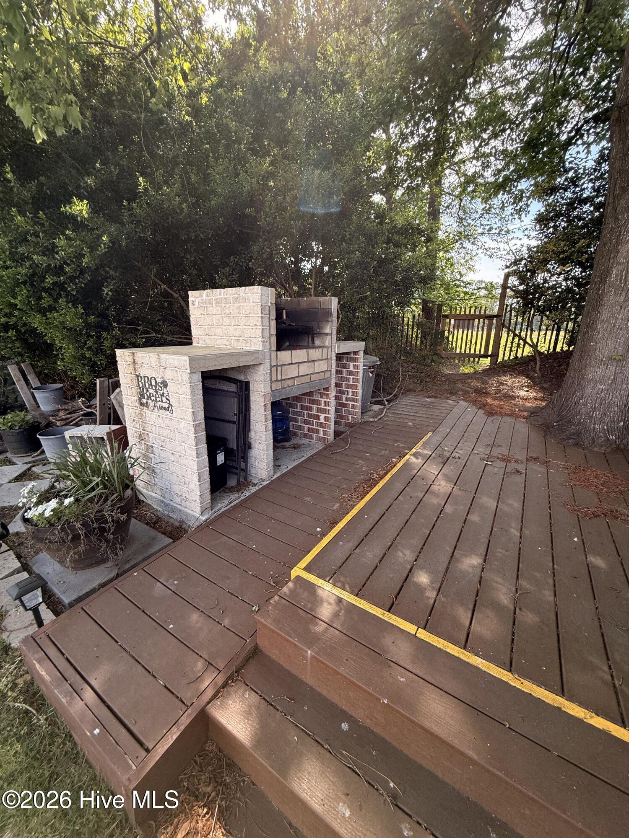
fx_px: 339
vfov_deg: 102.1
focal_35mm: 14
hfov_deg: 85.7
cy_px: 419
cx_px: 314
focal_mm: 2.22
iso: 64
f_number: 2.2
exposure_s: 1/333
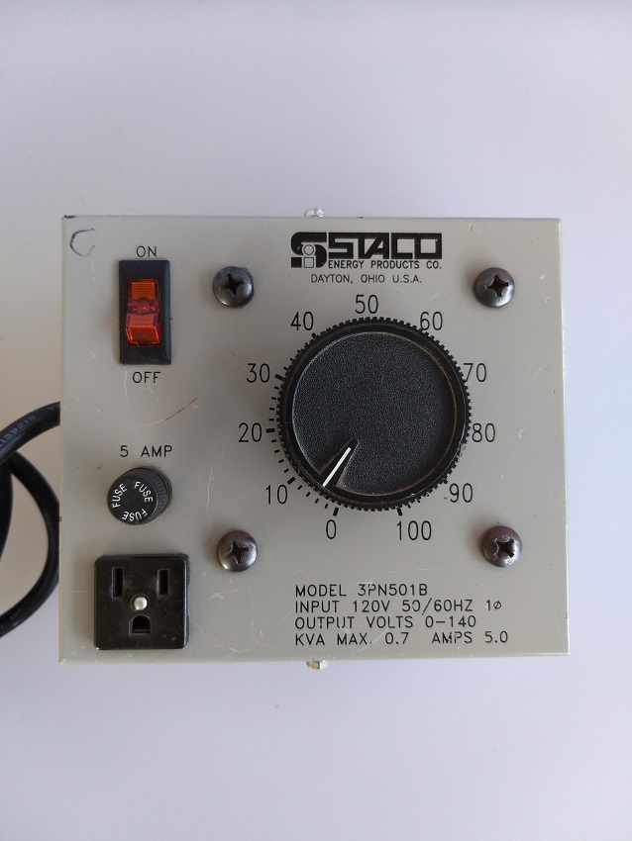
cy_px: 420
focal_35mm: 27
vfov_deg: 65.3
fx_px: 657
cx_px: 316
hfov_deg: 51.4
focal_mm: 3.93
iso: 80
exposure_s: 1/60
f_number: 1.7
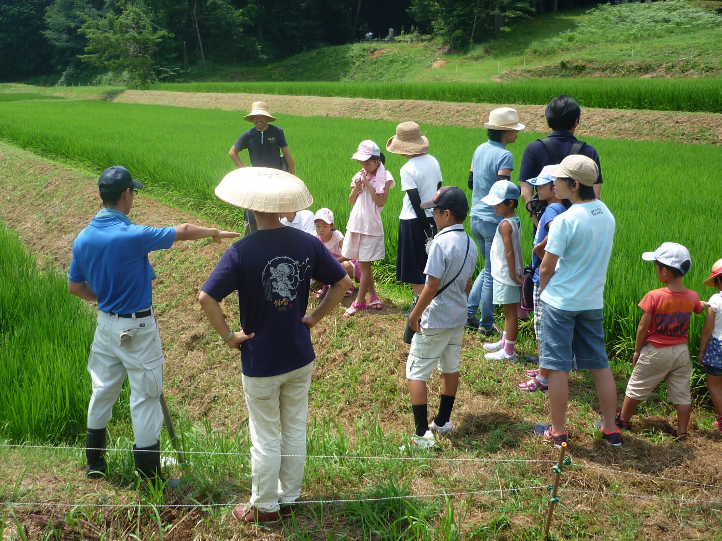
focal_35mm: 40
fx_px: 834
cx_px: 334
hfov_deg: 46.8
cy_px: 217
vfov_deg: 35.8
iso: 80
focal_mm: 5.5
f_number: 2.8
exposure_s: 1/800
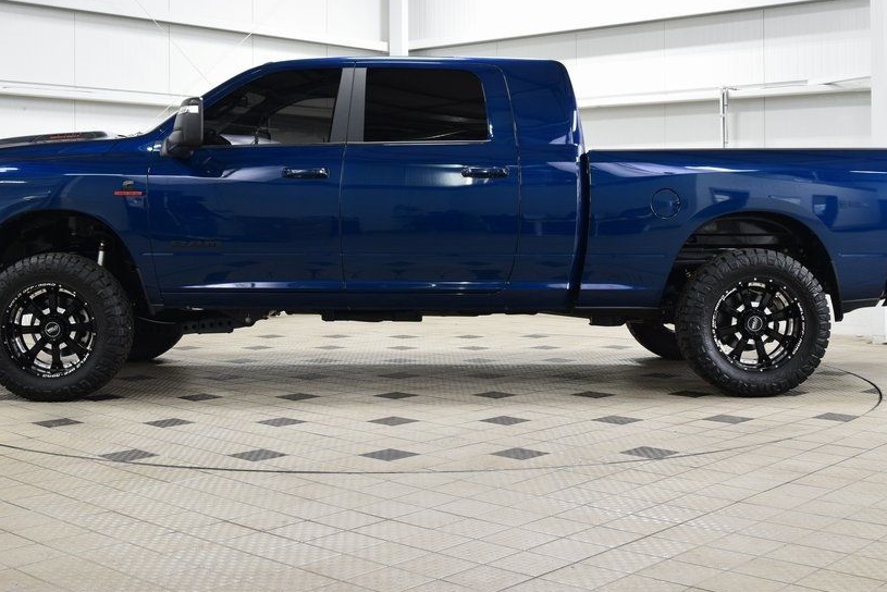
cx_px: 426
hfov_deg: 40.3
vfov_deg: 27.5
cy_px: 236
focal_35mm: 49
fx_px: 1208
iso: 640
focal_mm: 26
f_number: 6.3
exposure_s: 1/15
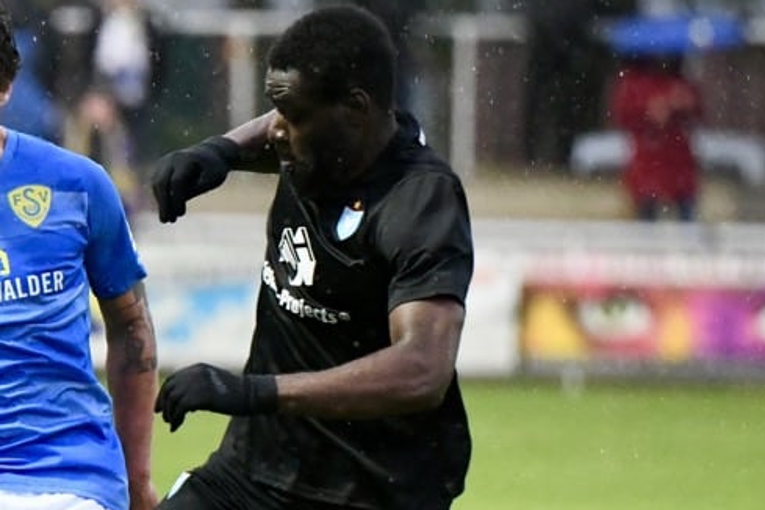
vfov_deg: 2.6
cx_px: 0
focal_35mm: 523
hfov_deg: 3.9
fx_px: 11113
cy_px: 476
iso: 8000
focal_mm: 200
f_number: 2.8
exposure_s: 1/1600
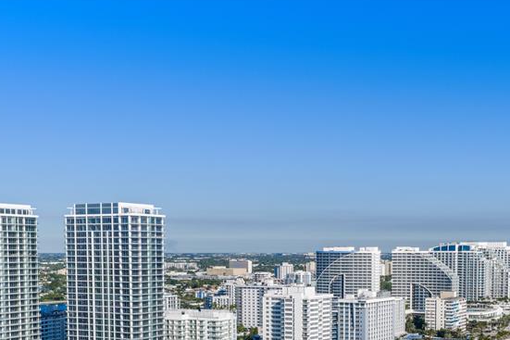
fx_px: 736
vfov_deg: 25.2
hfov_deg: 38.0
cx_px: 318
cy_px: 302
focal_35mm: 52
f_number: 5
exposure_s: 1/240
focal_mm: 14.45
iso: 100
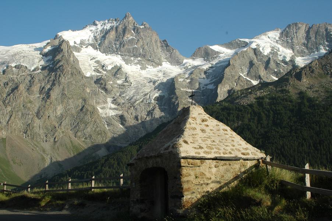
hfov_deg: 42.4
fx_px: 429
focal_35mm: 46
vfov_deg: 28.9
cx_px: 166
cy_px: 110
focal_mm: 31
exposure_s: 1/250
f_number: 10
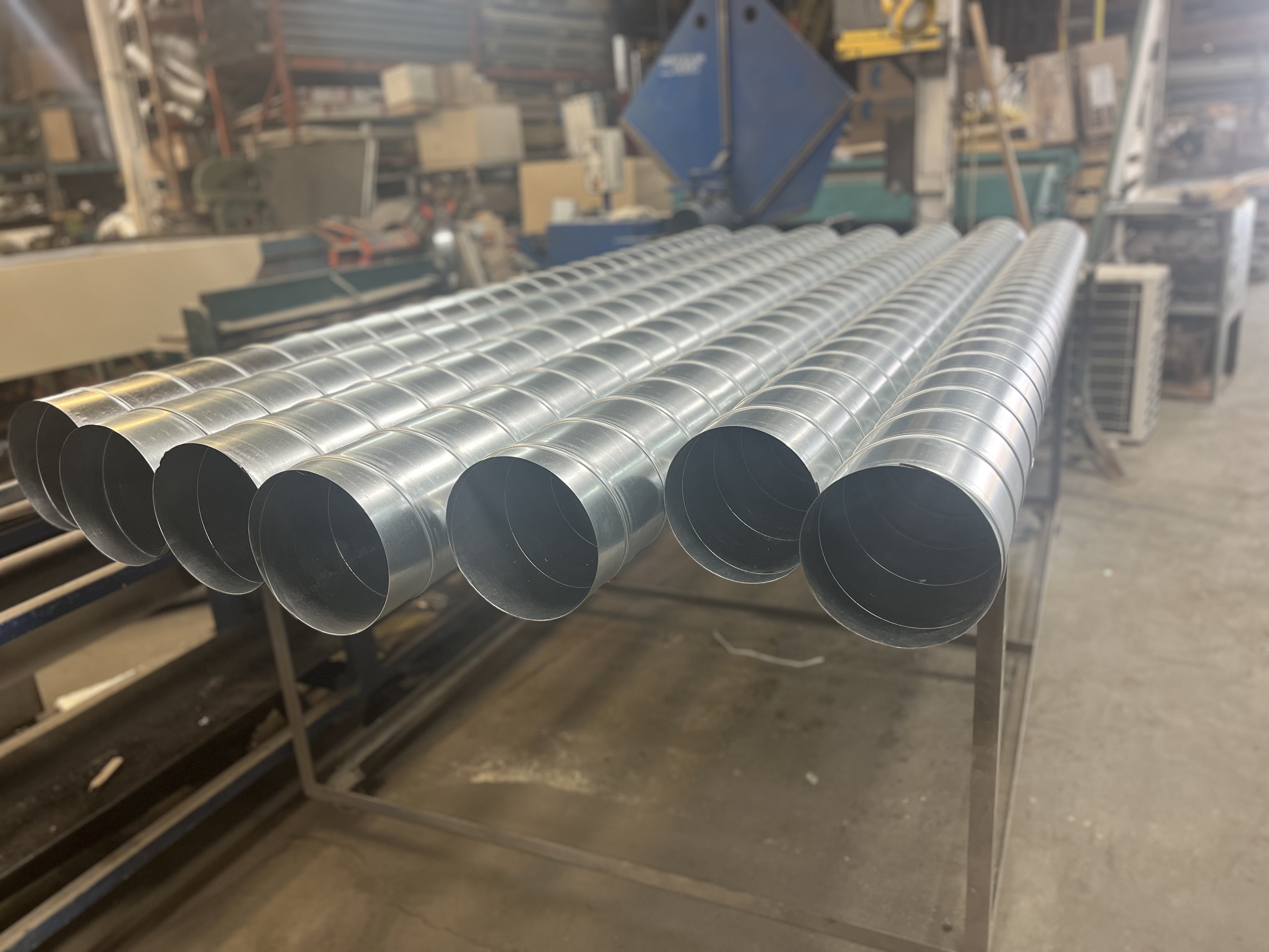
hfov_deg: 67.3
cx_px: 634
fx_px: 953
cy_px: 476
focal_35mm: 26
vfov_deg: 53.1
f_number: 1.6
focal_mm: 5.1
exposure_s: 1/60
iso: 160
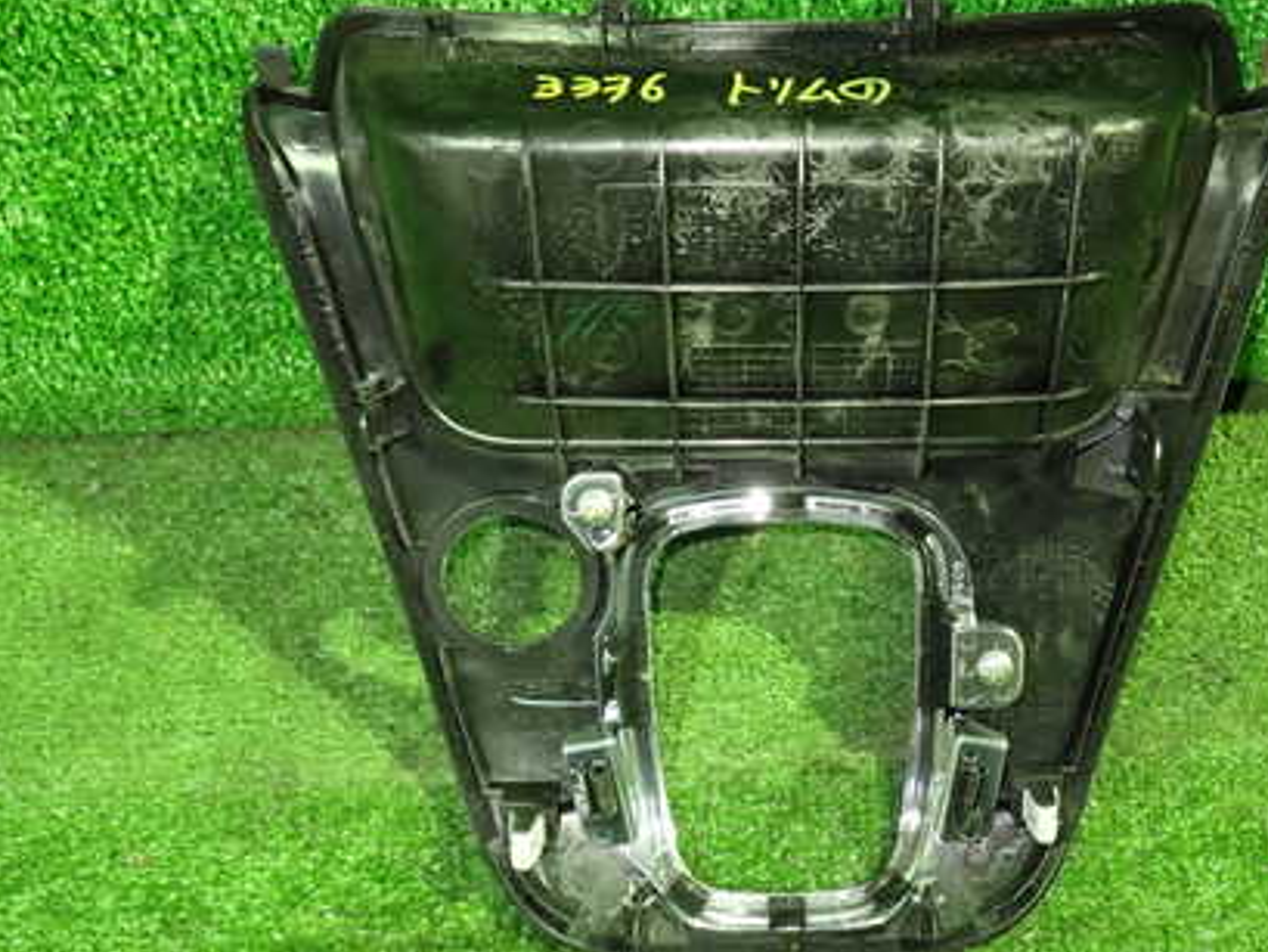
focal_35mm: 44
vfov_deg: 32.9
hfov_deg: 42.7
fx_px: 1612
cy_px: 437
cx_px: 753
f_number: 2.3
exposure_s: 1/25
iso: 800
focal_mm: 5.4
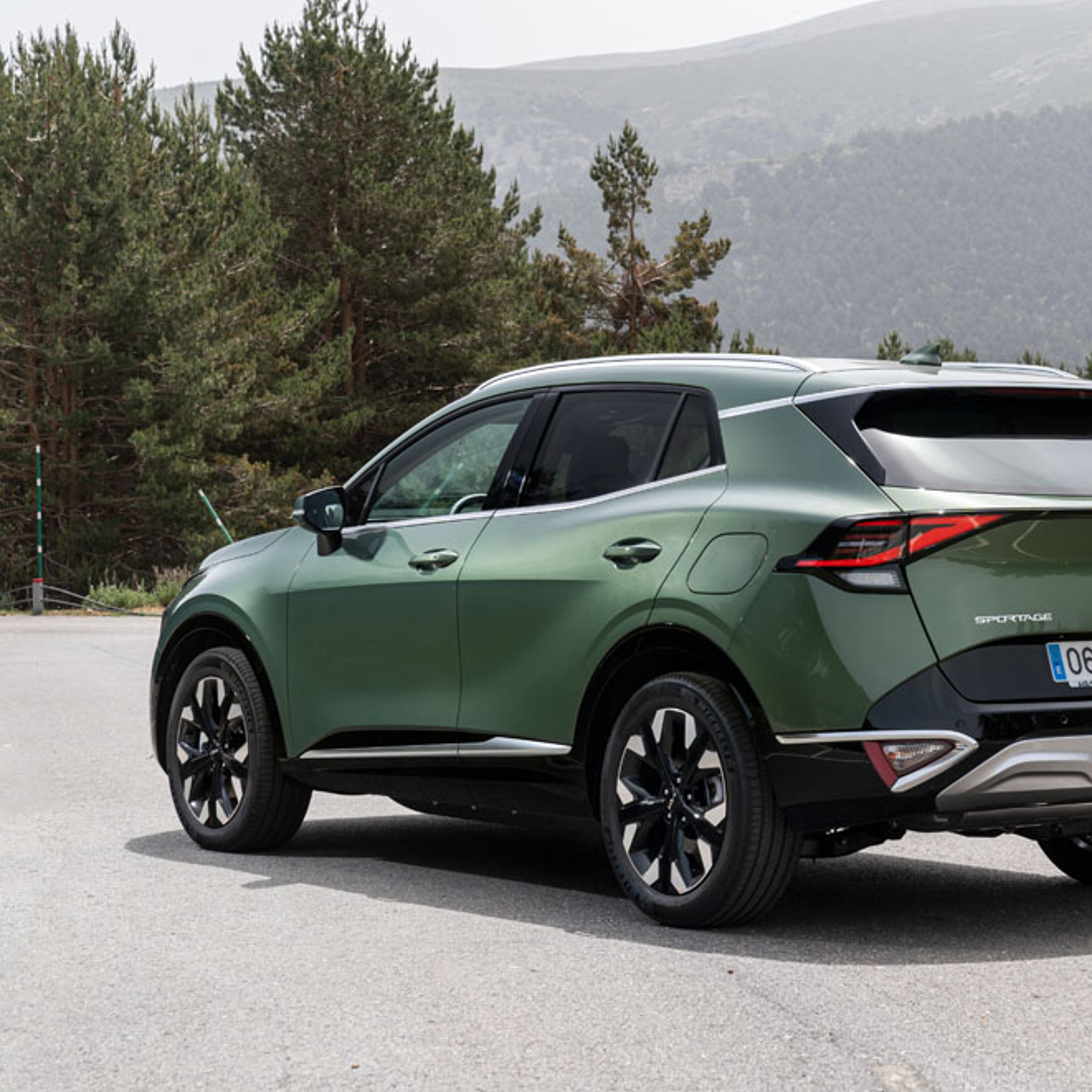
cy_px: 548
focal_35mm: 90
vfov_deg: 19.3
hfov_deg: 19.2
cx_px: 705
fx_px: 3212
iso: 200
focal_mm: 70
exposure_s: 1/100
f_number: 9
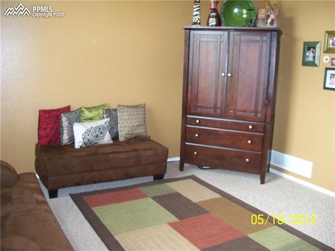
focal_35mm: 35
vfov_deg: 40.7
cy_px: 126
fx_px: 339
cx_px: 168
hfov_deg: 52.6
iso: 320
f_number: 3.5
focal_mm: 6.2
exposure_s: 1/30
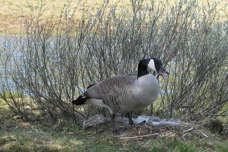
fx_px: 798
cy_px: 76
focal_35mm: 126
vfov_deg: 10.9
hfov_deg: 16.3
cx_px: 114
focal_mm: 26.4
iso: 125
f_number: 2.8
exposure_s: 1/400
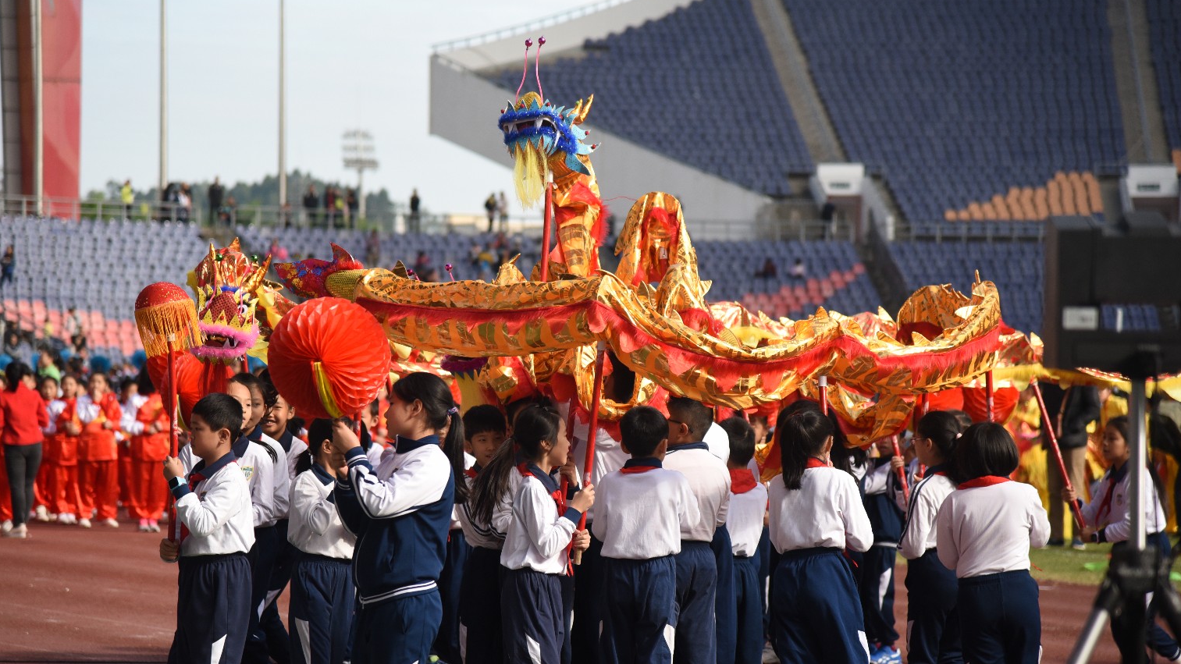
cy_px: 383
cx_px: 560
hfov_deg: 16.1
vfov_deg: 9.1
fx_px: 4165
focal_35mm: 133
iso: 1000
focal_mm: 120
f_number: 4
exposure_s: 1/4000
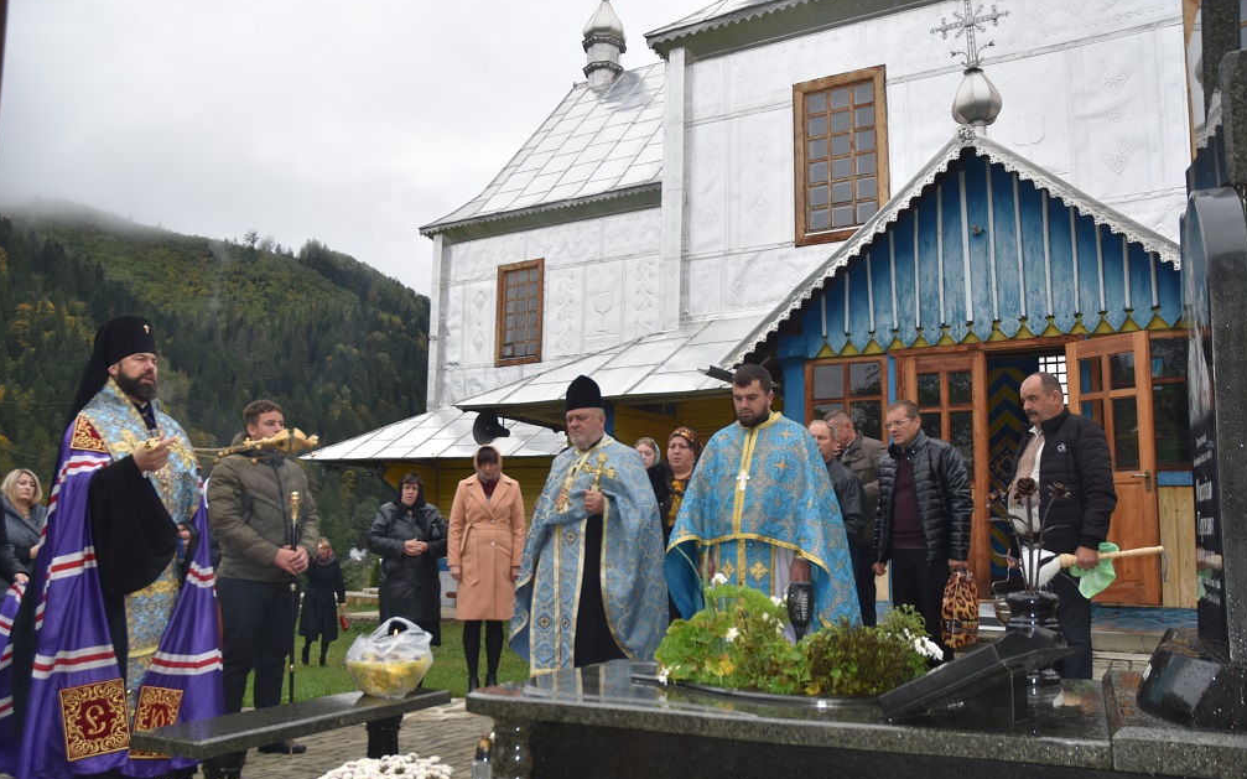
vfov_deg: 44.5
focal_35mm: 28
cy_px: 407
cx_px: 629
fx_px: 951
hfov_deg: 66.5
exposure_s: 1/200
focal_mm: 18
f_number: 5
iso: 200
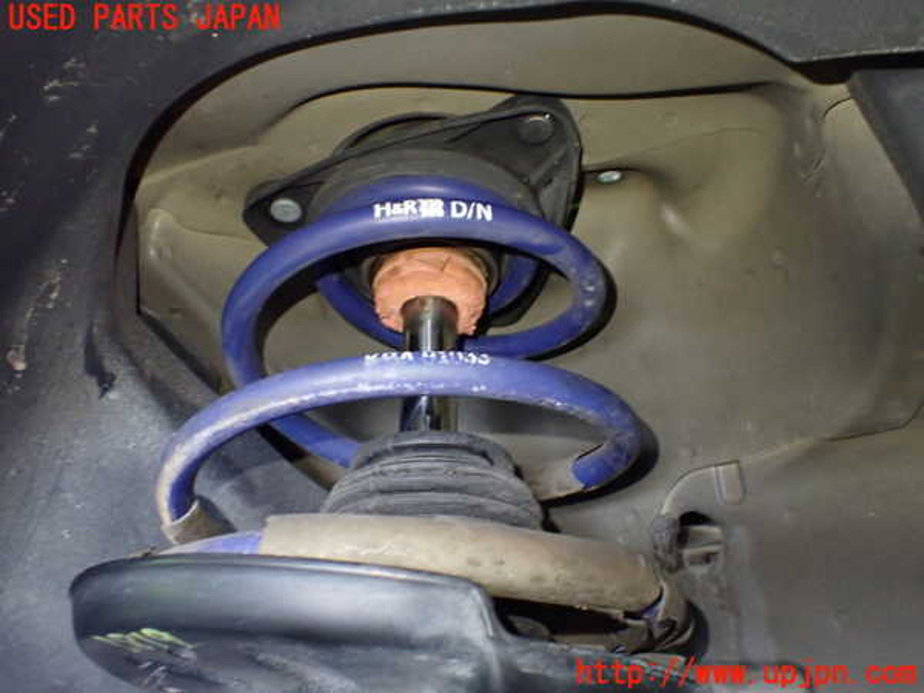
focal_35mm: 30
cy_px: 346
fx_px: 801
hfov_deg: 60.0
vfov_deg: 46.8
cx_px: 462
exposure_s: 1/30
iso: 1000
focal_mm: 5.4
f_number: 2.3
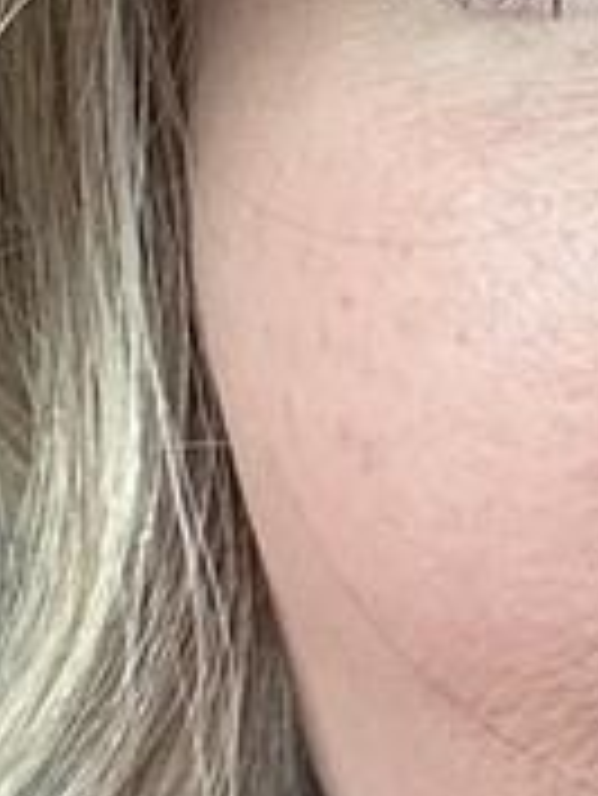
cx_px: 1493
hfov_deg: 6.5
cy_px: -99
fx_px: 4992
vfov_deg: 9.0
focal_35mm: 217
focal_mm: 2.69
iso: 40
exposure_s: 1/121
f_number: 1.9
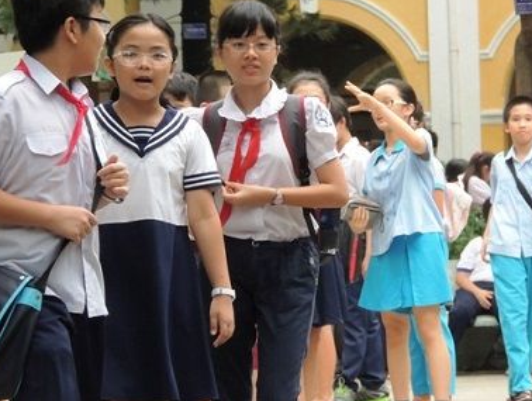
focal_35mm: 298
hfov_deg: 6.6
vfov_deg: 5.0
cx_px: 246
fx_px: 4589
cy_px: 140
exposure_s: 1/250
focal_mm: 40.1
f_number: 4.6
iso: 500
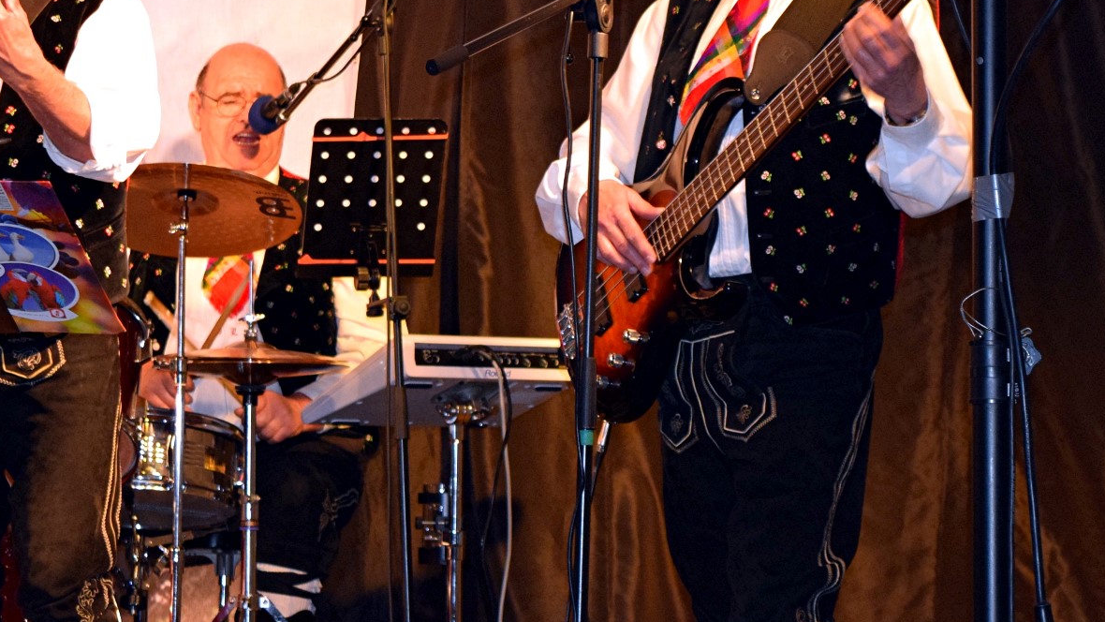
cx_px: 325
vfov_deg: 9.2
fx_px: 3862
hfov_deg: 16.2
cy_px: 203
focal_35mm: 132
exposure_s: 1/60
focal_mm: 55
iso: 1400
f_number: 5.6
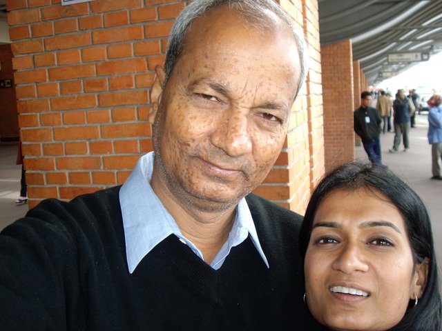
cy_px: 166
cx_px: 221
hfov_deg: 49.0
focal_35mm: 38
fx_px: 485
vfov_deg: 37.7
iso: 100
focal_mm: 6.2
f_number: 2.7
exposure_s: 1/80
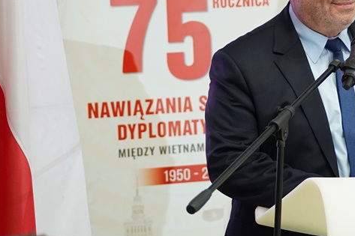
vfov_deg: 6.1
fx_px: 2208
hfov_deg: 9.2
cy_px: 22
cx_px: 328
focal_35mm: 224
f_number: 2.8
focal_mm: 70.9
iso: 2500
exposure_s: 1/160
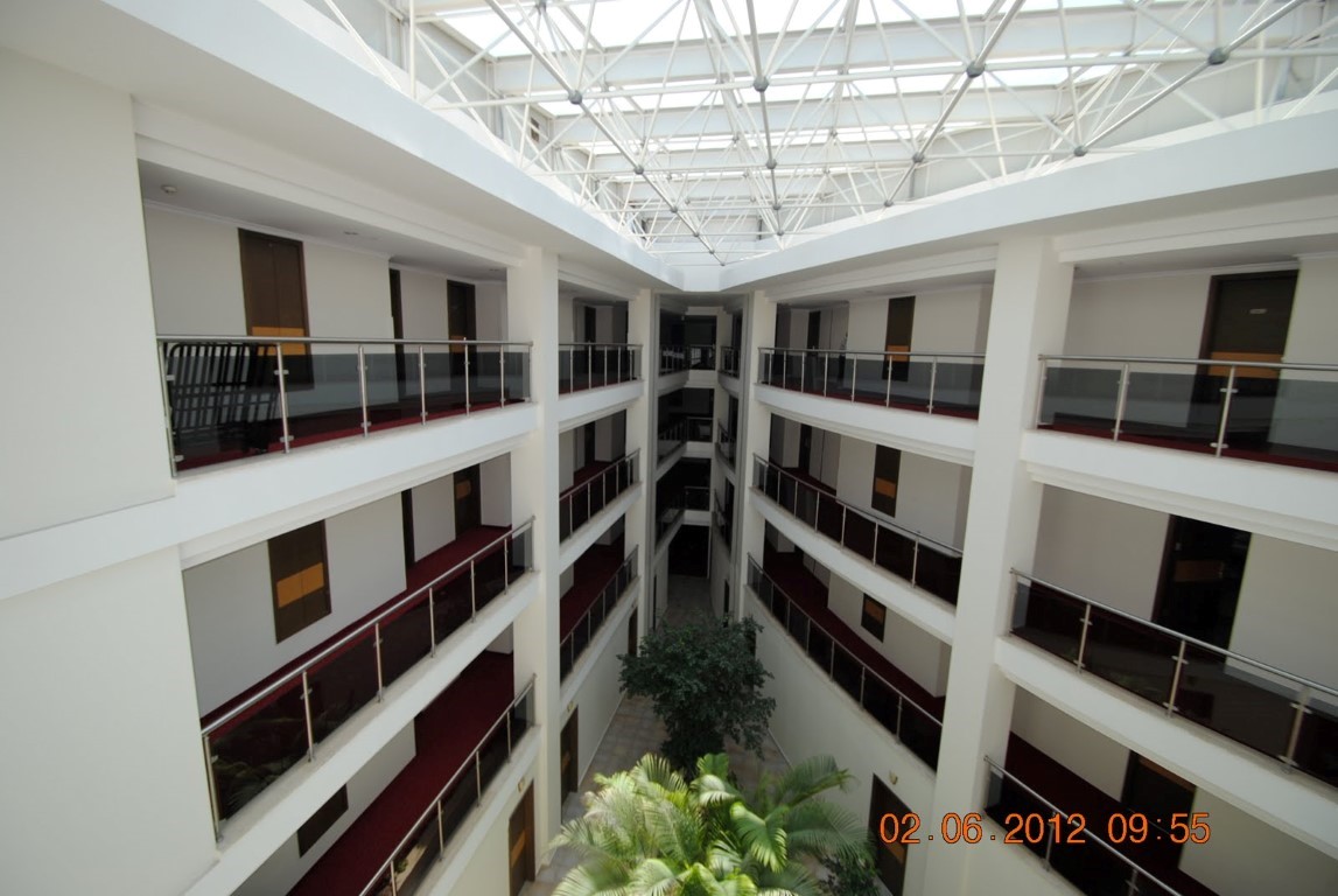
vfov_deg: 77.5
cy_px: 448
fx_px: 558
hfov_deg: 100.3
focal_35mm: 15
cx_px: 669
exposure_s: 1/200
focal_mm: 10
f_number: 4
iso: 100
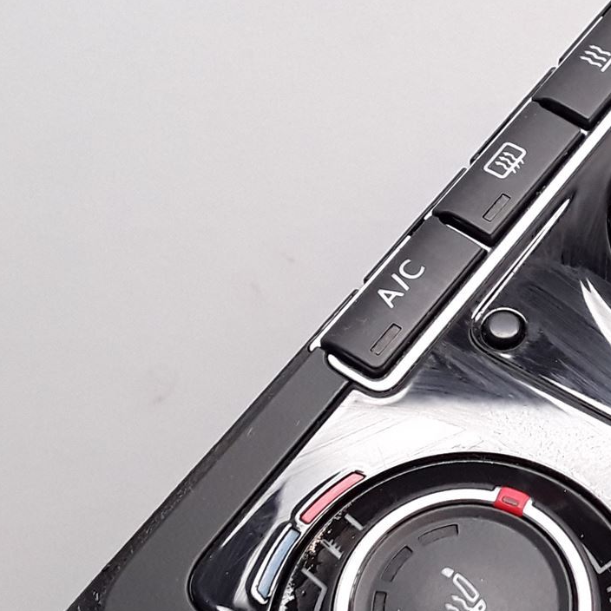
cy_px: 301
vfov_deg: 24.0
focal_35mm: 72
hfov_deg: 22.9
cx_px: 634
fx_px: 1438
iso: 100
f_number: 1.9
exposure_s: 1/100
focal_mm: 2.91
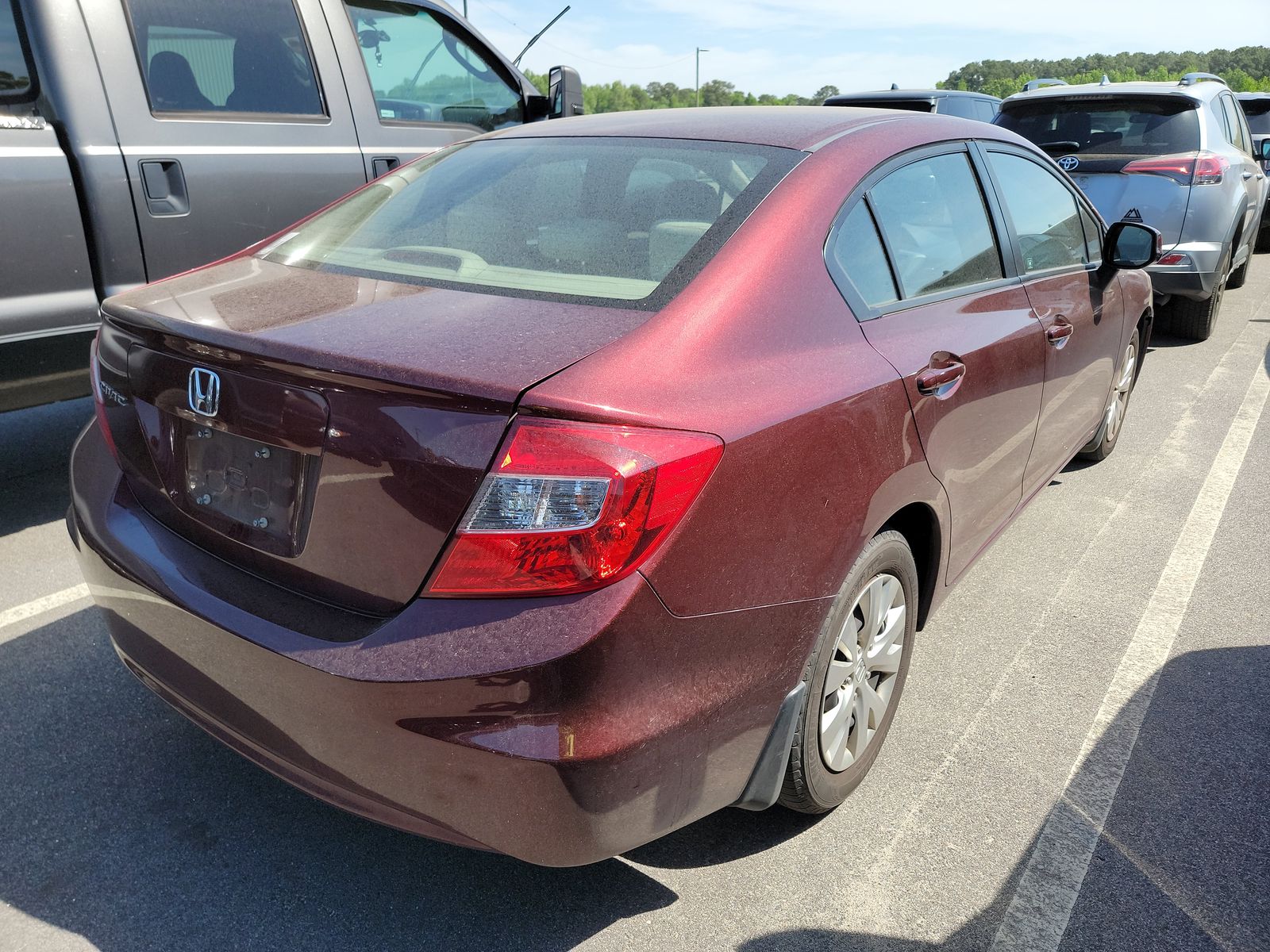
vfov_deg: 56.8
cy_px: 476
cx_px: 635
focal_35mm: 24
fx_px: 881
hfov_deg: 71.6
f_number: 1.8
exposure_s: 1/478
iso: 50
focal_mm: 6.7
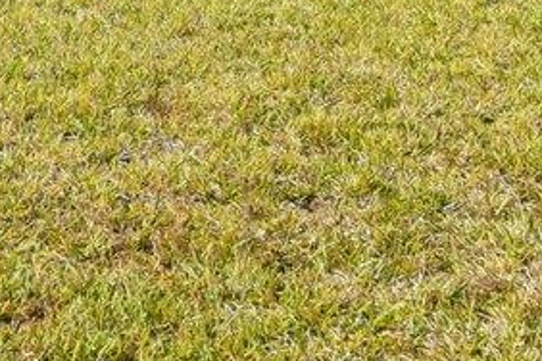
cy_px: -314
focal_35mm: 116
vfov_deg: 10.9
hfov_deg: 17.5
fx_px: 1746
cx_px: 104
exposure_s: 1/250
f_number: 8
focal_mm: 16
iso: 100
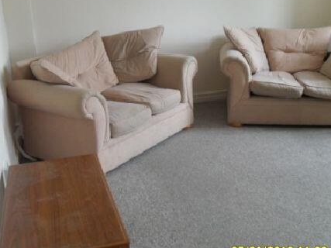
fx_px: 392
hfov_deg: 45.8
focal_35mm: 41
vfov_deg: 35.1
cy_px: 134
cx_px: 169
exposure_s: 1/45
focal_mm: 6.2
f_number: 2.8
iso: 200
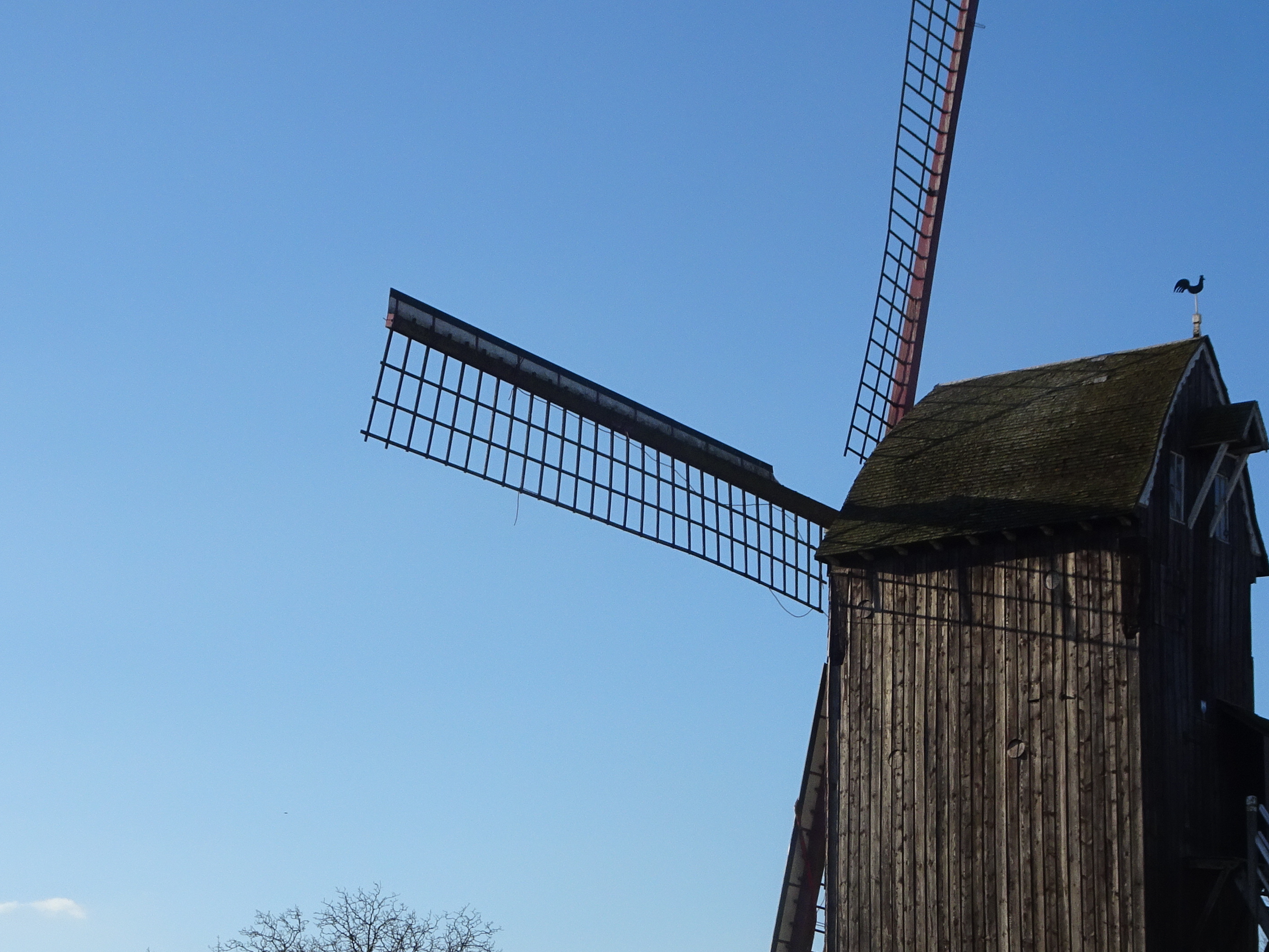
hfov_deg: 26.3
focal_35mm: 74
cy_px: 623
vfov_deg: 19.8
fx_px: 2713
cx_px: 594
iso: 80
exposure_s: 1/640
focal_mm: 7.3
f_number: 4
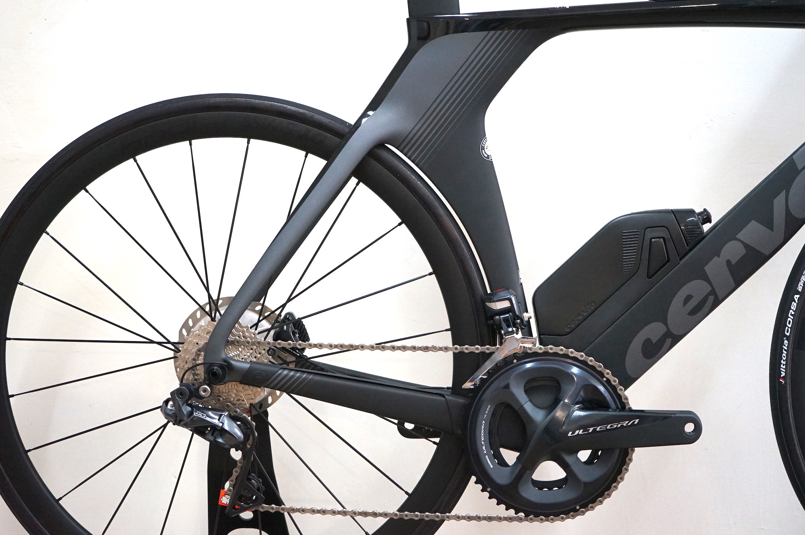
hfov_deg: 36.9
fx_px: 1206
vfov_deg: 25.0
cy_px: 268
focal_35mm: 54
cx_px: 402
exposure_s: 1/160
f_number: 5
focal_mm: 54
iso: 2500
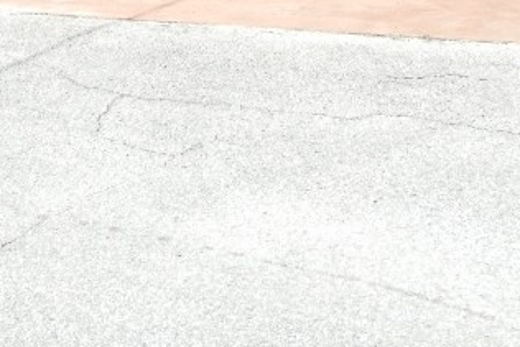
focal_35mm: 101
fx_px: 1459
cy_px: -250
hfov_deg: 20.1
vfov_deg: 12.5
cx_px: 153
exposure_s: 1/277
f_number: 7
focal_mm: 5.4
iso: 160
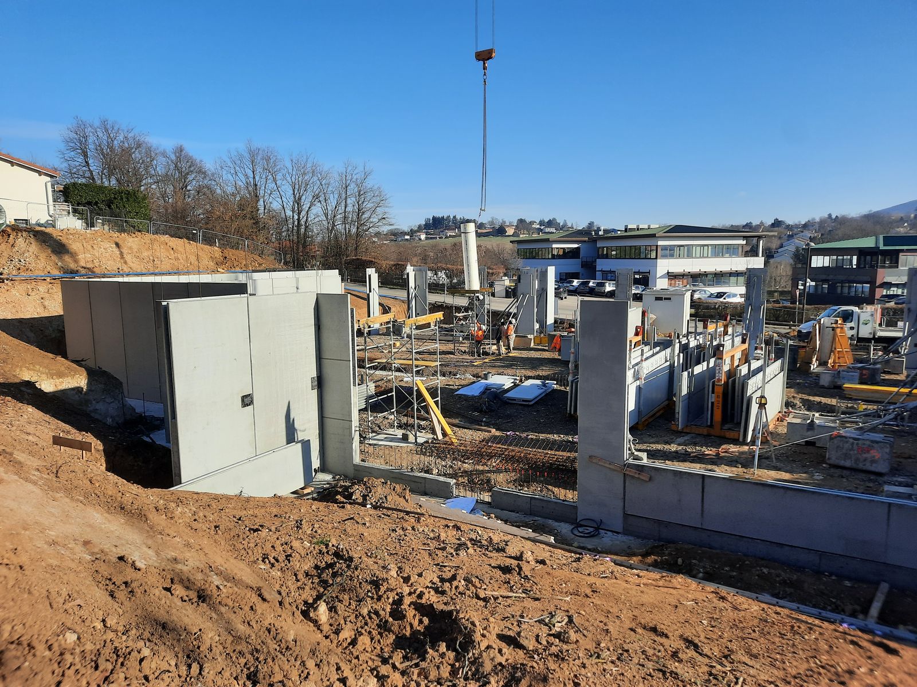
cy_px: 344
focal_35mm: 25
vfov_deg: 54.9
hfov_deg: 69.4
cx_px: 458
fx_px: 662
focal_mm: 4.6
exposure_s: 1/1014
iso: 32
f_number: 2
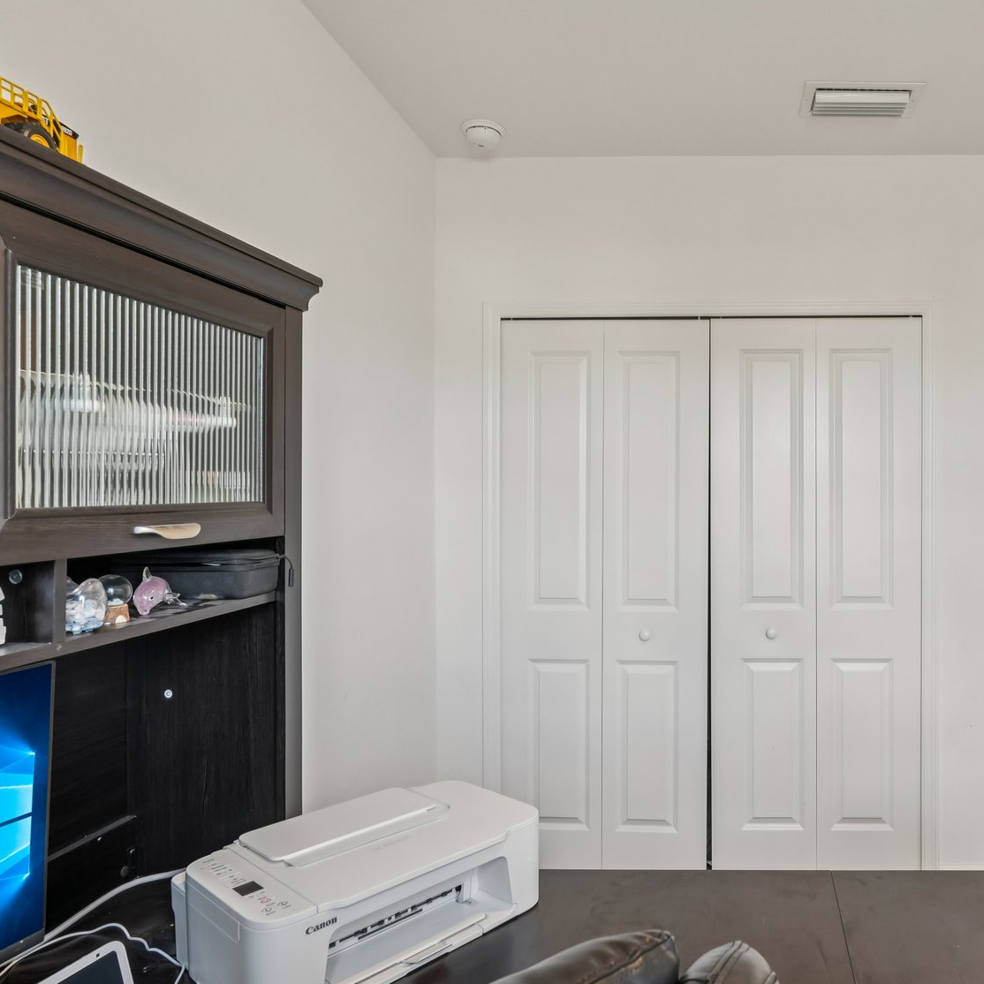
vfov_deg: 62.9
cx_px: 712
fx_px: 804
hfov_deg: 60.2
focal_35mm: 25
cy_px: 492
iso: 400
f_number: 8
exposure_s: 1/15
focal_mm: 16
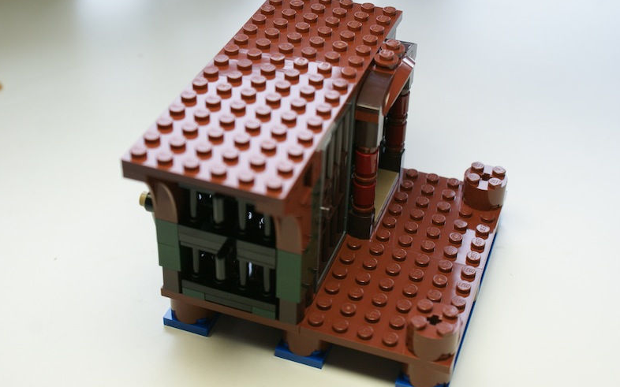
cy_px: 188
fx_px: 921
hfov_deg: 37.2
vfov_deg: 23.7
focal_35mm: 55
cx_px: 307
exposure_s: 1/30
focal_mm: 35
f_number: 5.6
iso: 400
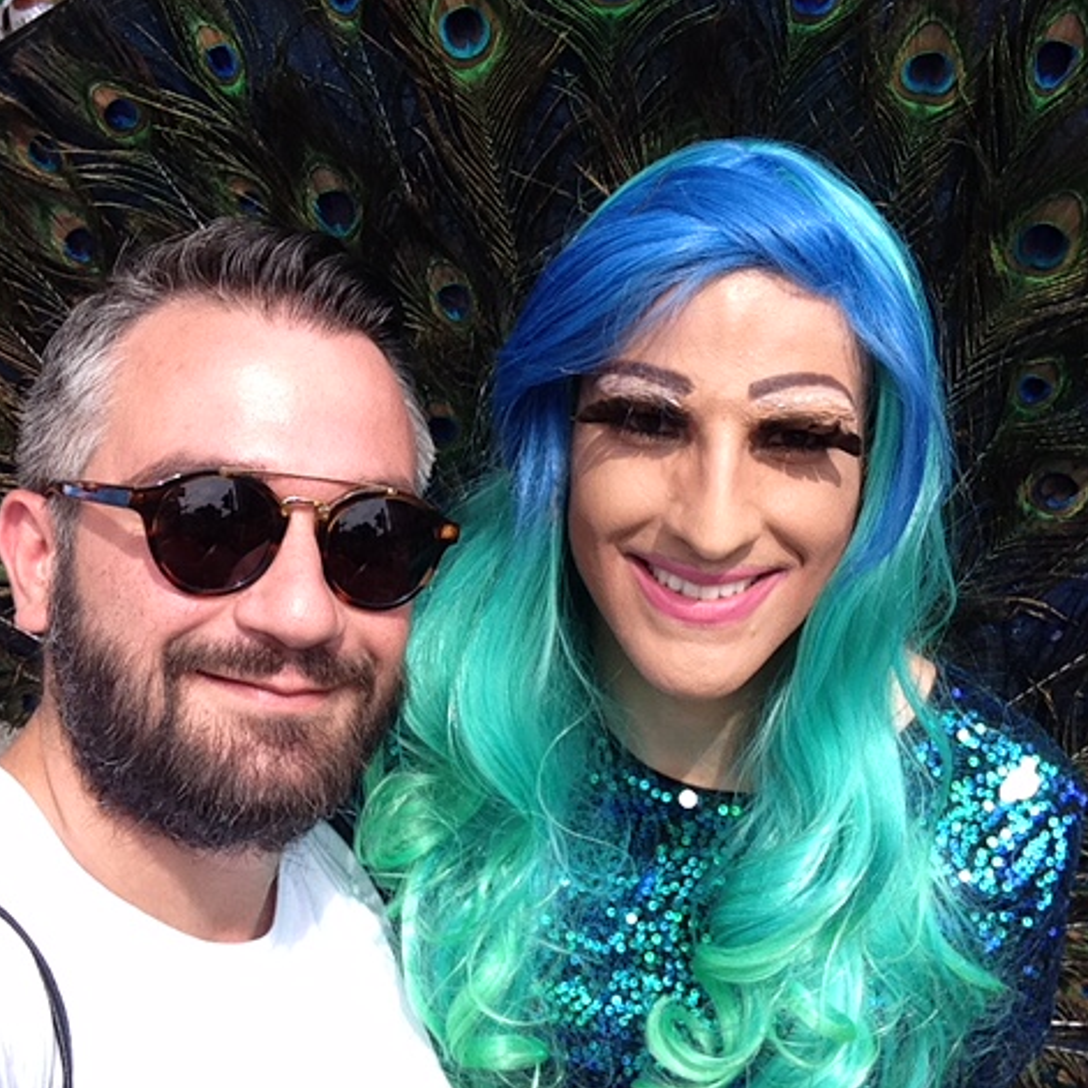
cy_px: 543
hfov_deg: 39.9
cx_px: 462
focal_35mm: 42
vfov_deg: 40.0
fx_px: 1494
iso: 32
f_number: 2.4
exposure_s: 1/671
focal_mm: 2.18
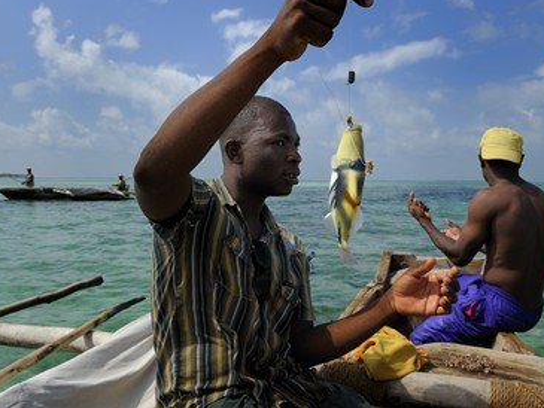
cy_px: 201
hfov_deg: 58.3
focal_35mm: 31
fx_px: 487
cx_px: 252
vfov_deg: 45.5
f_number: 13
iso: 200
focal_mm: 28
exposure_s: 1/250
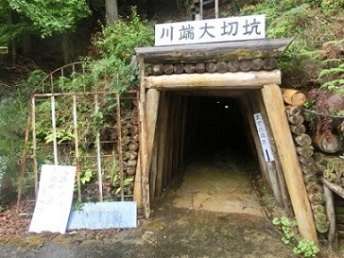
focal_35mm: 25
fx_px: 248
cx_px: 172
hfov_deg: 69.4
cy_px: 129
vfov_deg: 54.9
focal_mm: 4.5
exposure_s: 1/125
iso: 160
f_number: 3.5
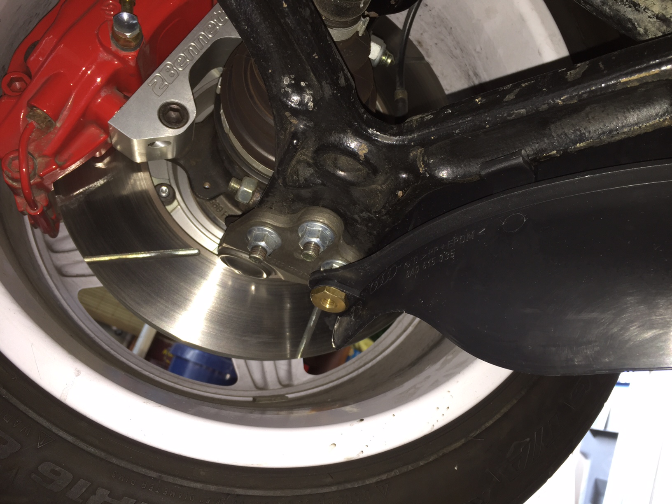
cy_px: 252
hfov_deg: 61.7
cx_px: 336
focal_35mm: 29
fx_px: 563
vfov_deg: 48.2
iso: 32
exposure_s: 1/16
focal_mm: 4.15
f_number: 2.2
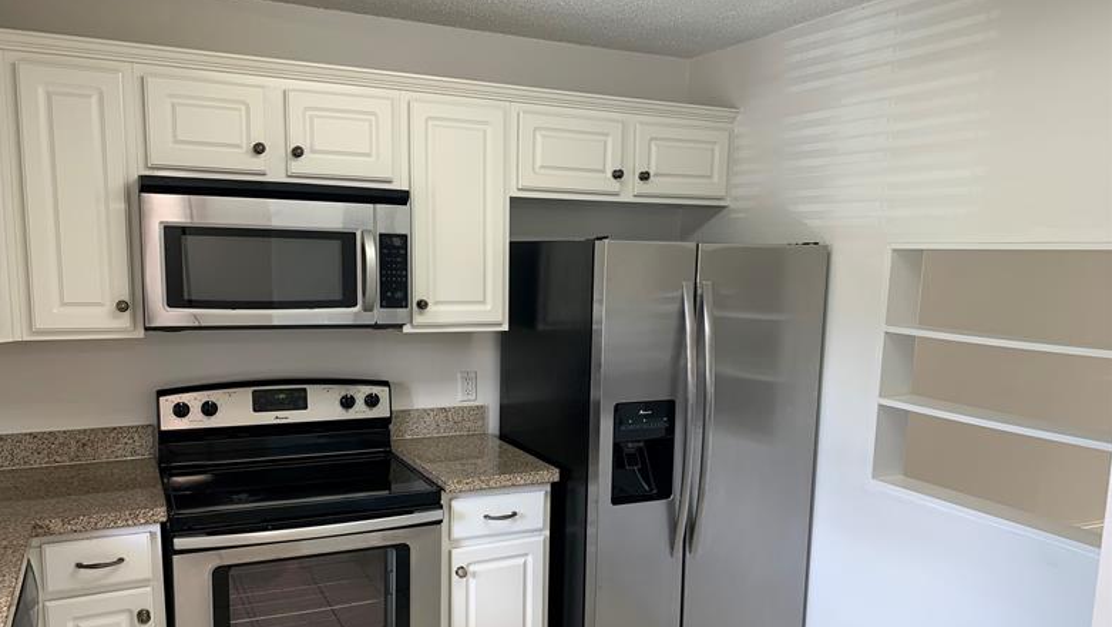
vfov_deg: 39.9
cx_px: 545
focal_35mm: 29
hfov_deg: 66.0
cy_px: 398
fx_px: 855
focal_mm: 4.25
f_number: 1.8
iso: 50
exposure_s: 1/60
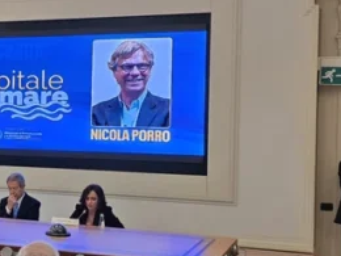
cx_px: 8
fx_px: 749
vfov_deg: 19.4
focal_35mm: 76
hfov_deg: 24.6
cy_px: 116
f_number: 1.7
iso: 200
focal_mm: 6.3
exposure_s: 1/100
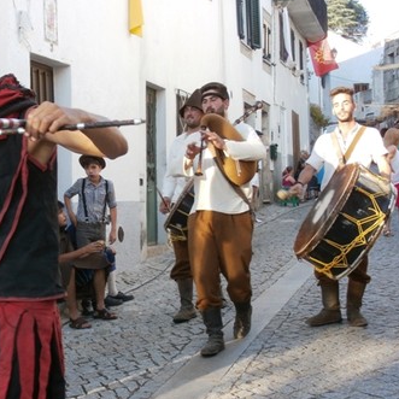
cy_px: 207
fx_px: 782
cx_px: 108
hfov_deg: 28.3
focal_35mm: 60
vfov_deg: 28.6
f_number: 3.8
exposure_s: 1/80
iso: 100
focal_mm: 8.02
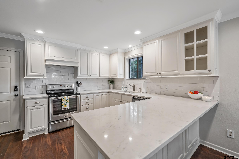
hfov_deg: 100.4
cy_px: 80
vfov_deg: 77.3
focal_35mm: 15
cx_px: 120
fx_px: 100
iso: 800
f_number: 8
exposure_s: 1/20
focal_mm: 15
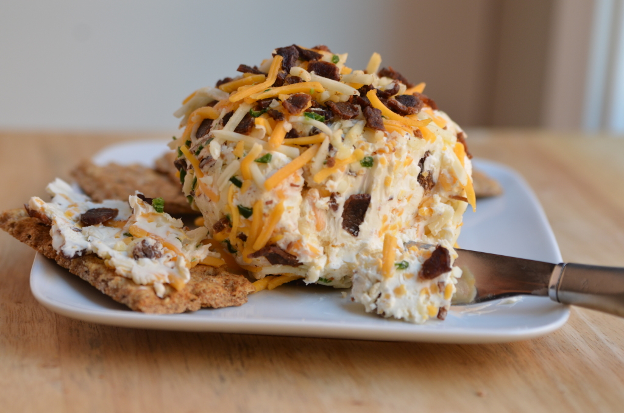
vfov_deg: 12.1
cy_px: 206
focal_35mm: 112
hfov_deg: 18.2
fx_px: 1946
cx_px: 312
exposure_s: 1/250
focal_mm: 75
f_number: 4
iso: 400
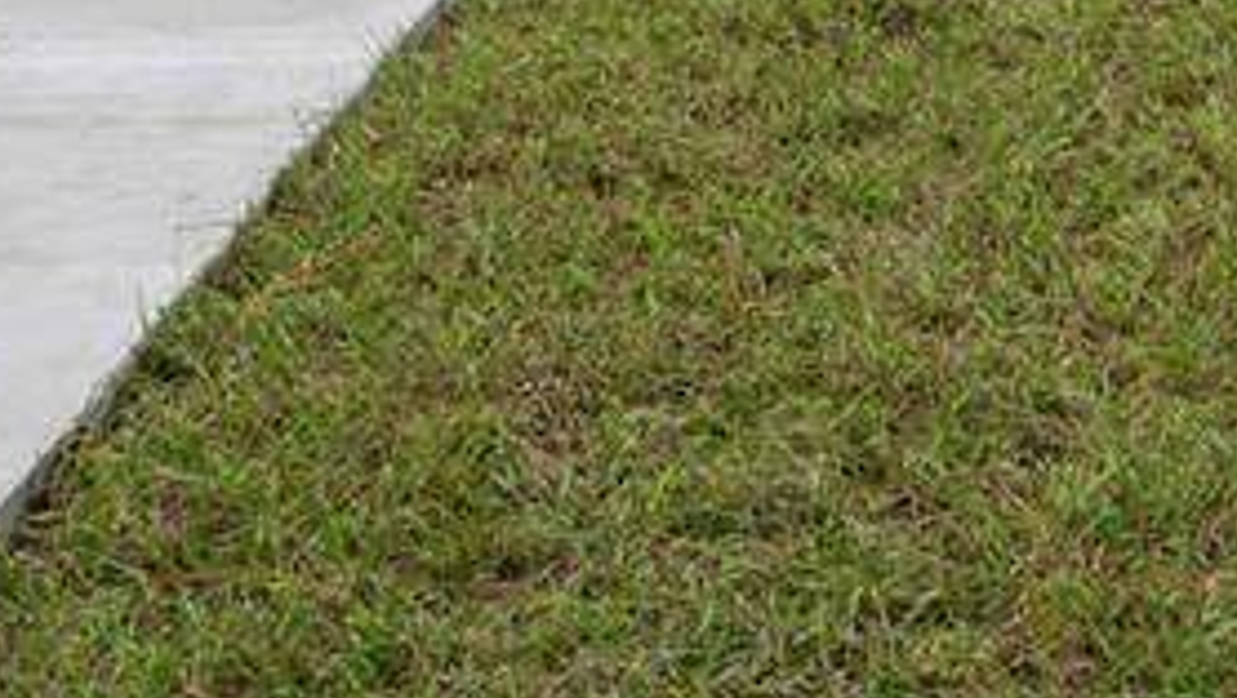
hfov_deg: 16.1
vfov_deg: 8.7
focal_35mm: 131
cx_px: 1219
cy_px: -774
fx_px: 4301
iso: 250
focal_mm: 34
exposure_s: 1/8
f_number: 22
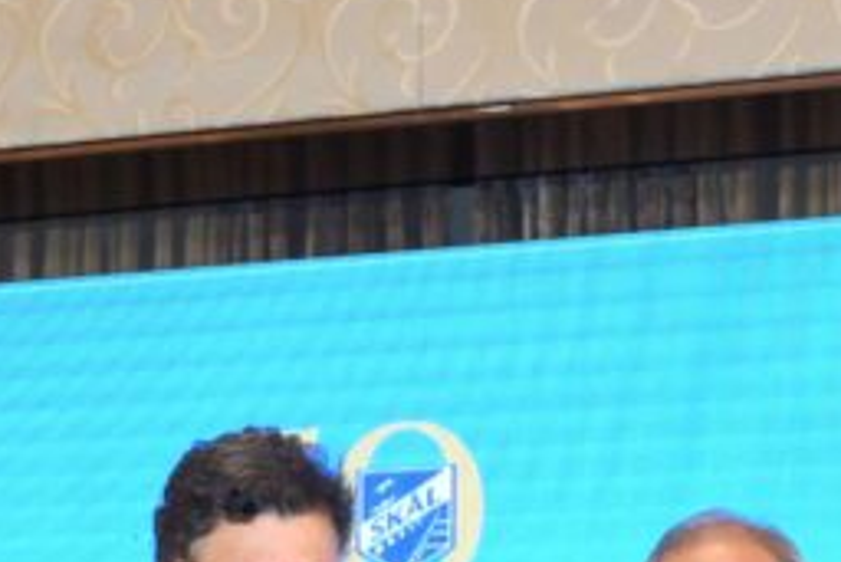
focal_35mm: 128
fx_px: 2992
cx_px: 348
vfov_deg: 10.0
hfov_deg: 16.0
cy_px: 1071
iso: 2000
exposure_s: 1/125
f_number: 4.5
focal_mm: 32
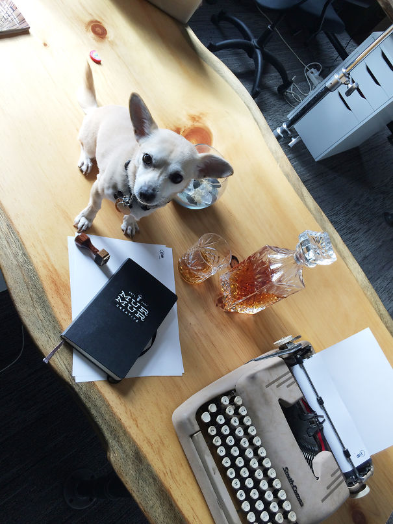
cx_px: 196
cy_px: 262
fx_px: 439
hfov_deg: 48.3
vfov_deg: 61.6
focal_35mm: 29
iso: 32
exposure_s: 1/120
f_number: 2.2
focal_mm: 4.15
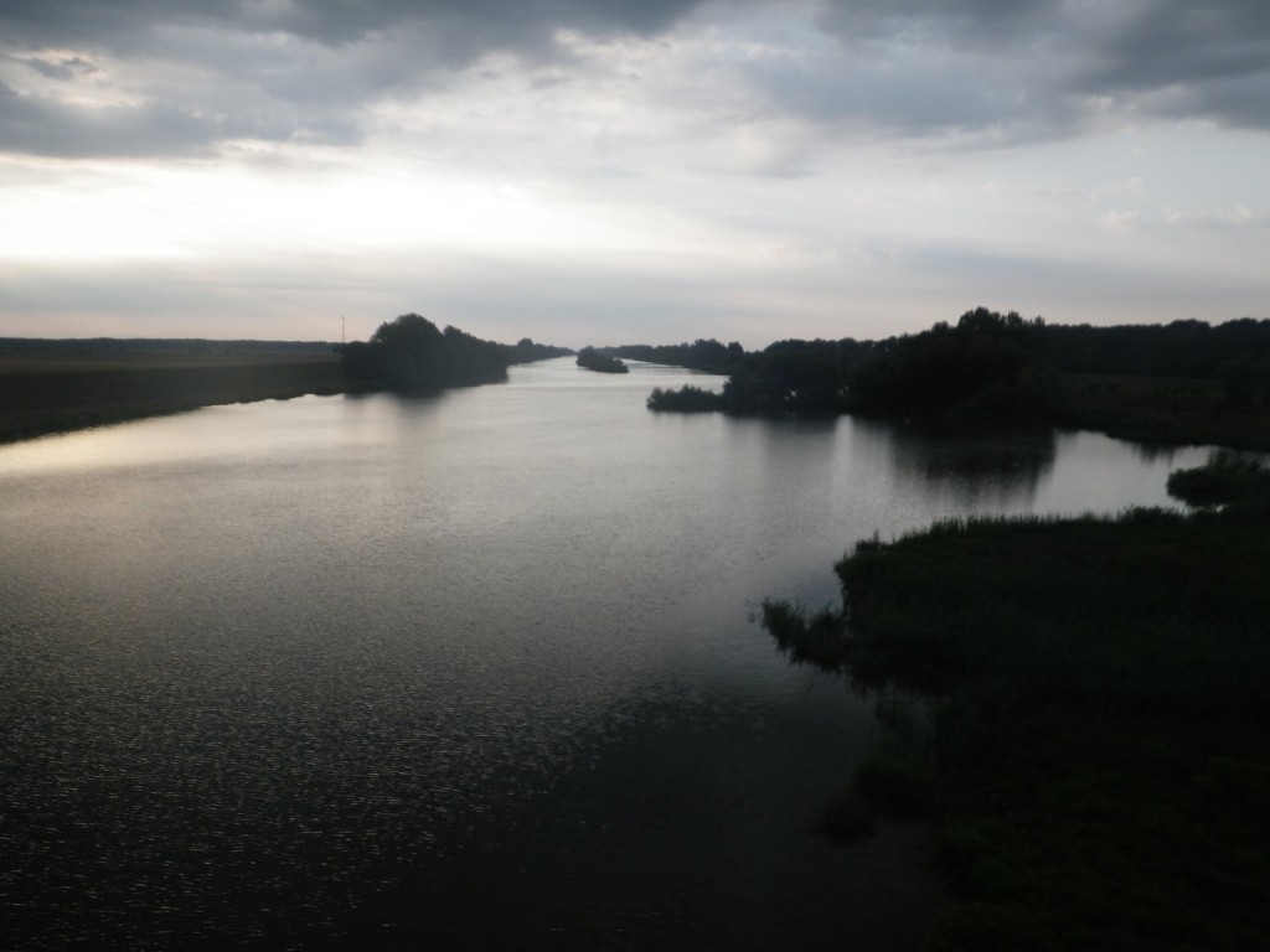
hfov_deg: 63.4
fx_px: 1027
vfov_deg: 49.7
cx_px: 635
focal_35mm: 28
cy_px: 476
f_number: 4.2
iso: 80
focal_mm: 5
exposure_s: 1/200
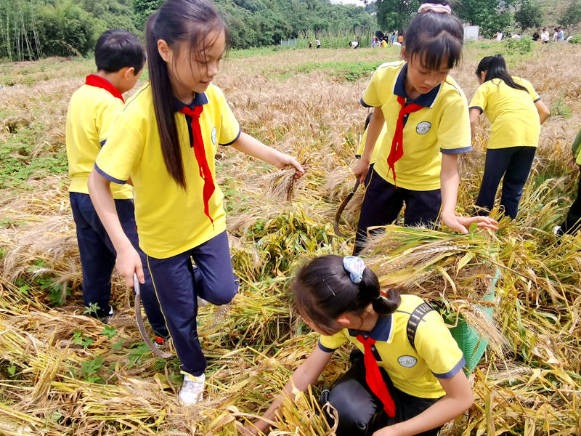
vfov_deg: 58.9
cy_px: 218
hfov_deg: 73.9
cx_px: 290
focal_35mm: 23
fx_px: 386
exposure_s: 1/680
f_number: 2.2
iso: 50
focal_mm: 2.26
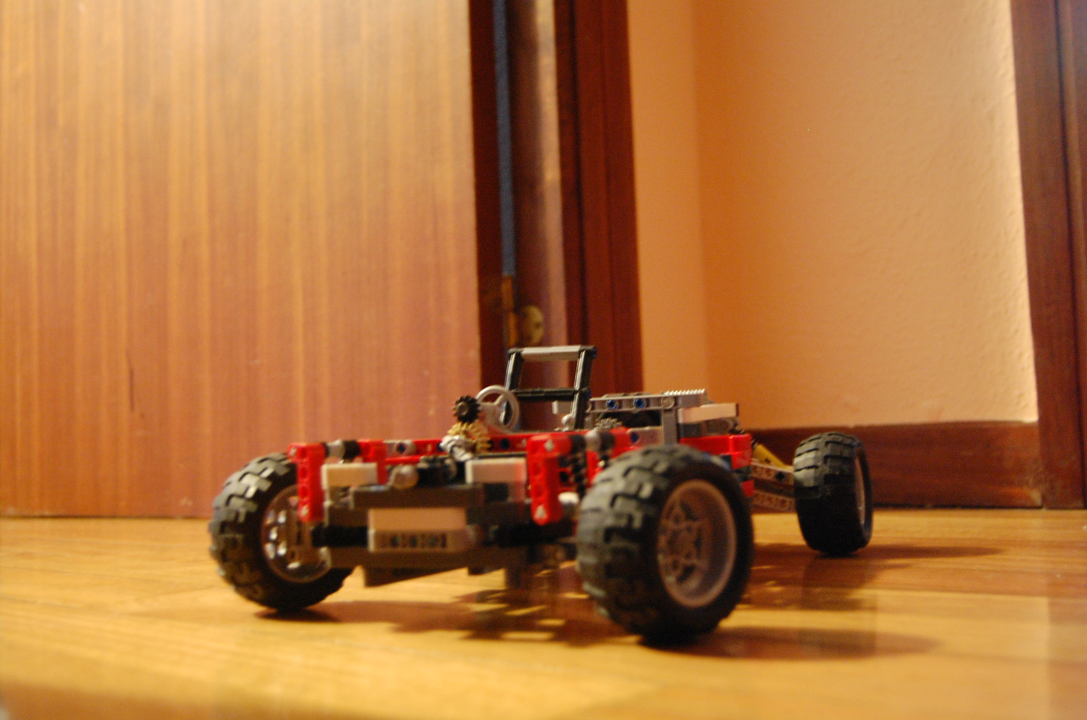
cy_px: 360
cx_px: 544
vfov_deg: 31.8
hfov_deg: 46.5
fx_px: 1266
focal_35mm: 42
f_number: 4.2
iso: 1600
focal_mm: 28
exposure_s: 1/2.5
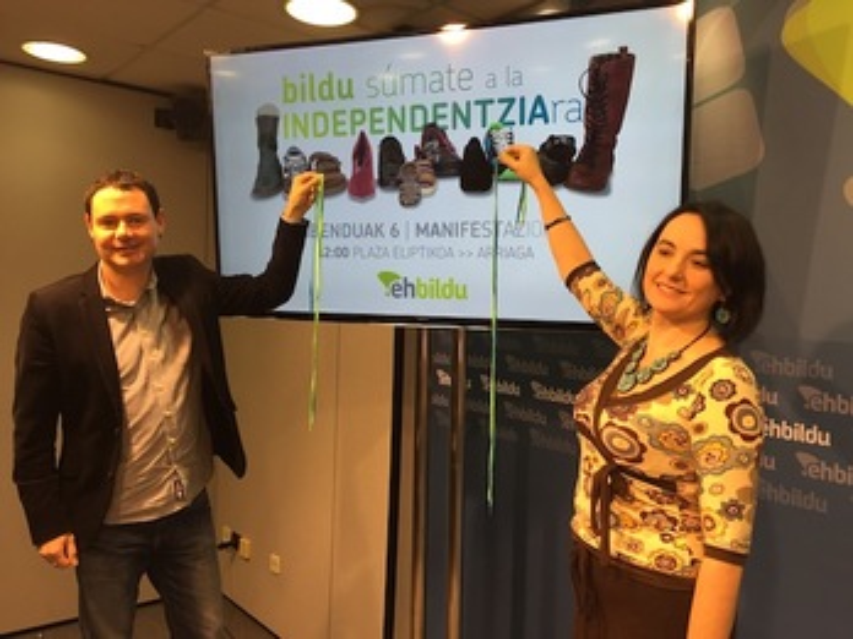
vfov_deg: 48.2
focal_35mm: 29
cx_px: 426
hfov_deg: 61.7
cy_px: 320
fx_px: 715
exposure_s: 1/33
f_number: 2.2
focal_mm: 4.15
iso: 32
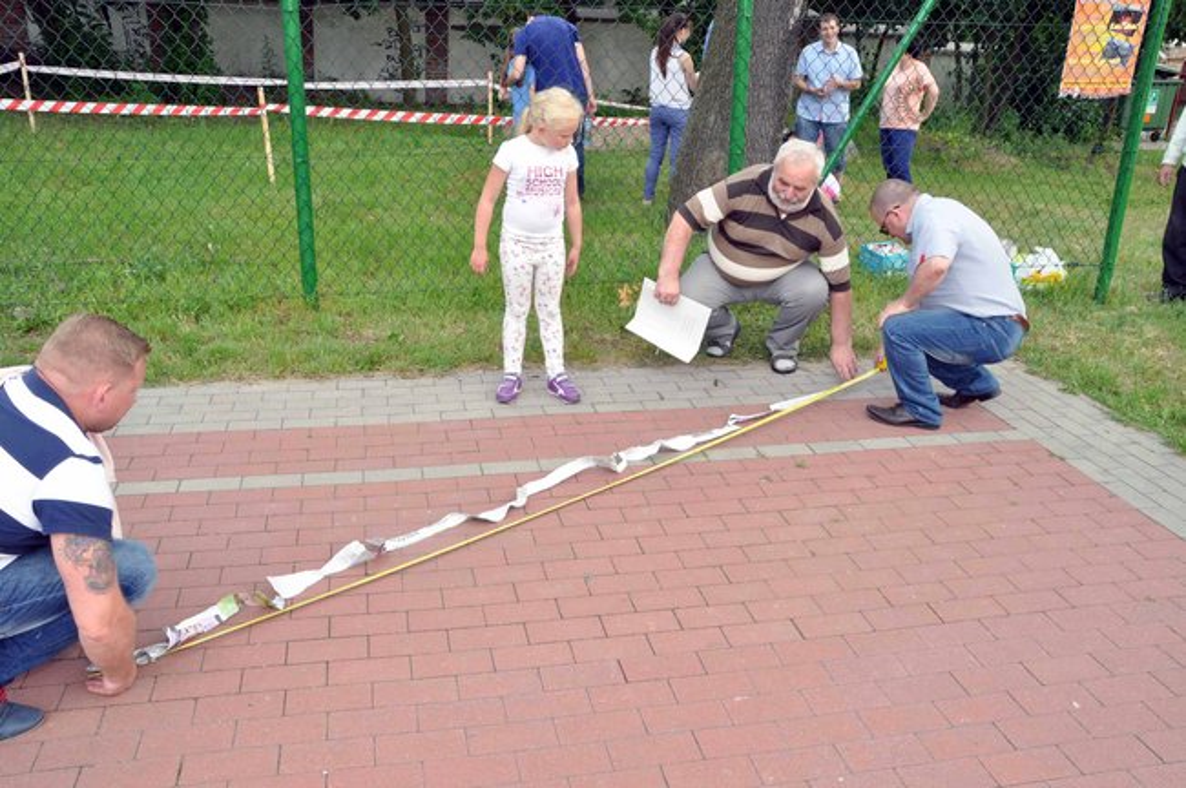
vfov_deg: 39.9
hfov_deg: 57.3
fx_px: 1086
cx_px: 593
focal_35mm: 33
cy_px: 394
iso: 500
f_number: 18
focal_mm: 22
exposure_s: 1/60
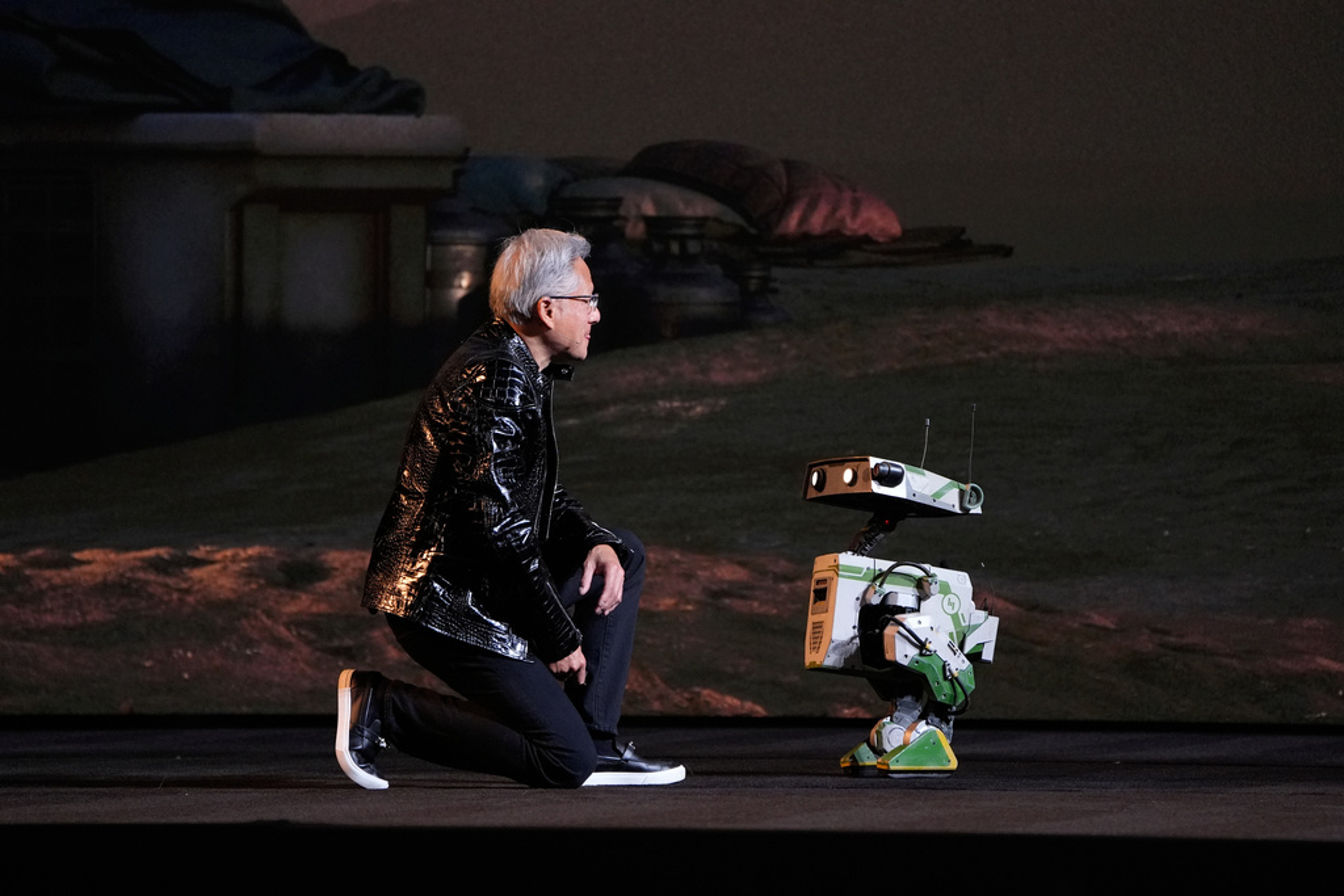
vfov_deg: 4.7
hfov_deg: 7.1
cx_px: 672
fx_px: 10865
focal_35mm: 291
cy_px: 448
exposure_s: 1/160
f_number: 5.6
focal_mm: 291
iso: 5000
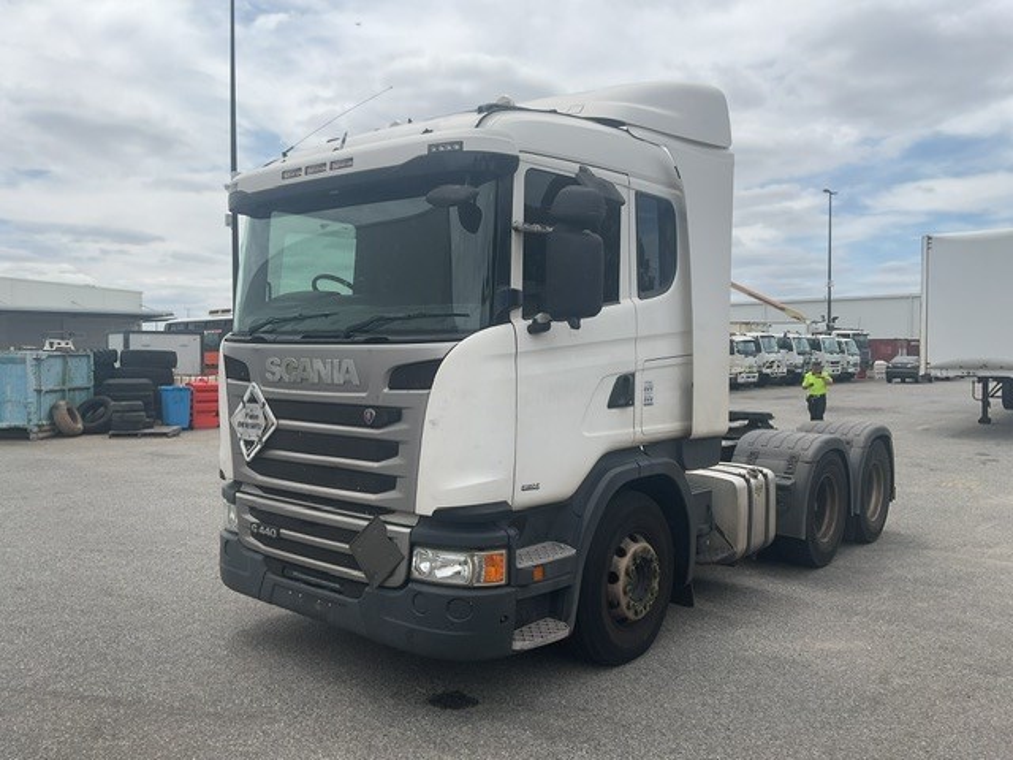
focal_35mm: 29
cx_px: 506
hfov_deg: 61.7
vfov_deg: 48.2
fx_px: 849
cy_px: 380
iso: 16
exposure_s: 1/2801
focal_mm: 3
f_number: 1.8
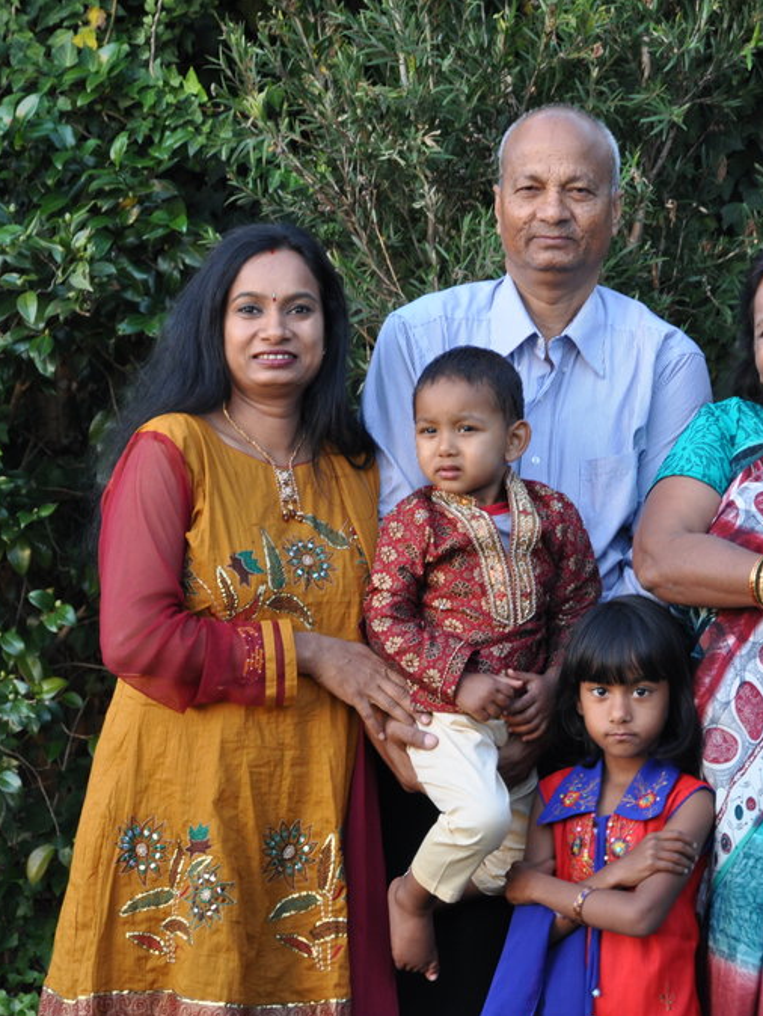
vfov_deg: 18.7
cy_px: 511
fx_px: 3084
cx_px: 585
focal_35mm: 105
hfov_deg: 14.0
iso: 400
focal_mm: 48
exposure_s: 1/80
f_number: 5
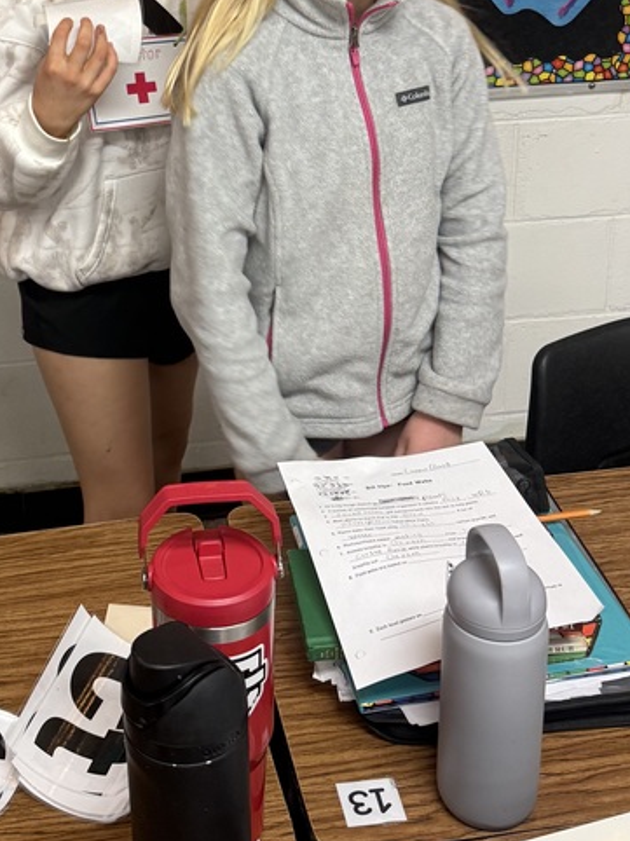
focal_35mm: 51
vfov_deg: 35.9
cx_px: 185
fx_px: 1239
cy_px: 131
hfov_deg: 28.3
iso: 200
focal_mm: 6.76
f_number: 1.78
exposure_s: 1/60
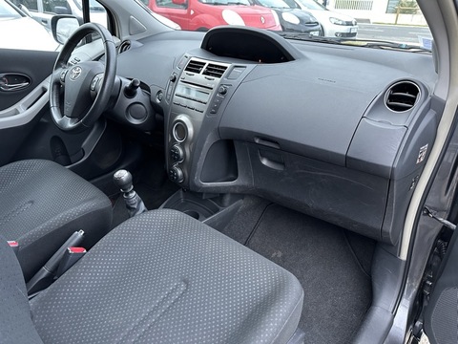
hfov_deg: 71.6
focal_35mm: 24
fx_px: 318
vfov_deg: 56.8
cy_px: 172
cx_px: 229
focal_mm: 6.86
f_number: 1.78
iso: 320
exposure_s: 1/50
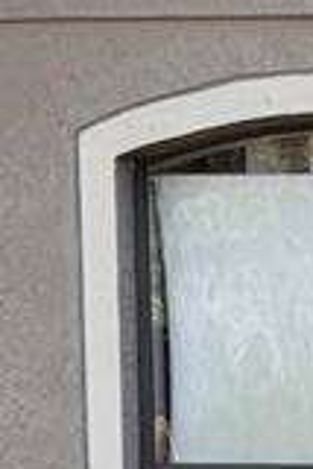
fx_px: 2433
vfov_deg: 10.7
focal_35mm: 187
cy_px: 648
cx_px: 1129
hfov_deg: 6.4
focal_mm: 6.76
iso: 100
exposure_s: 1/1106
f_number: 1.78
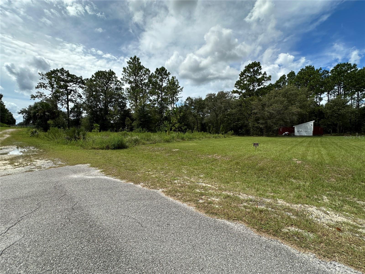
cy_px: 137
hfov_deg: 102.1
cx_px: 182
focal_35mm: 14
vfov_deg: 85.7
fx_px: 148
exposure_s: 1/1531
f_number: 2.2
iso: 50
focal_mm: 2.22
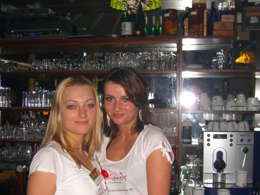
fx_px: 376
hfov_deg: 38.2
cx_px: 131
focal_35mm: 50
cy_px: 127
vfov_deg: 28.9
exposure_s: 1/60
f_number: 2.8
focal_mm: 7.9
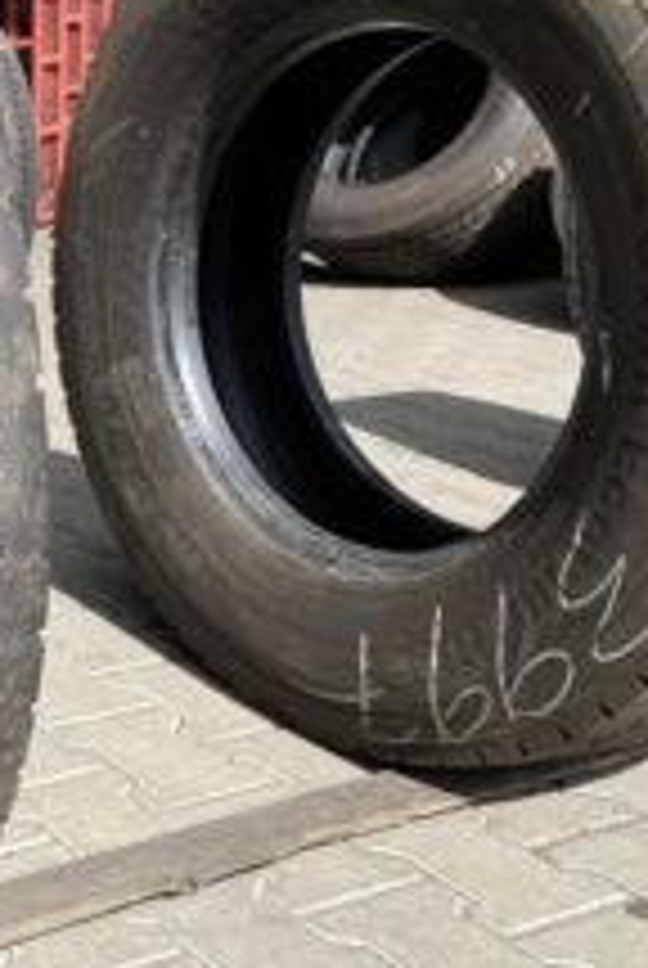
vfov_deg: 36.8
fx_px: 1453
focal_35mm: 54
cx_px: -238
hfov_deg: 22.1
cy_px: 416
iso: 32
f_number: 1.8
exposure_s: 1/1464
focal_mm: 4.25
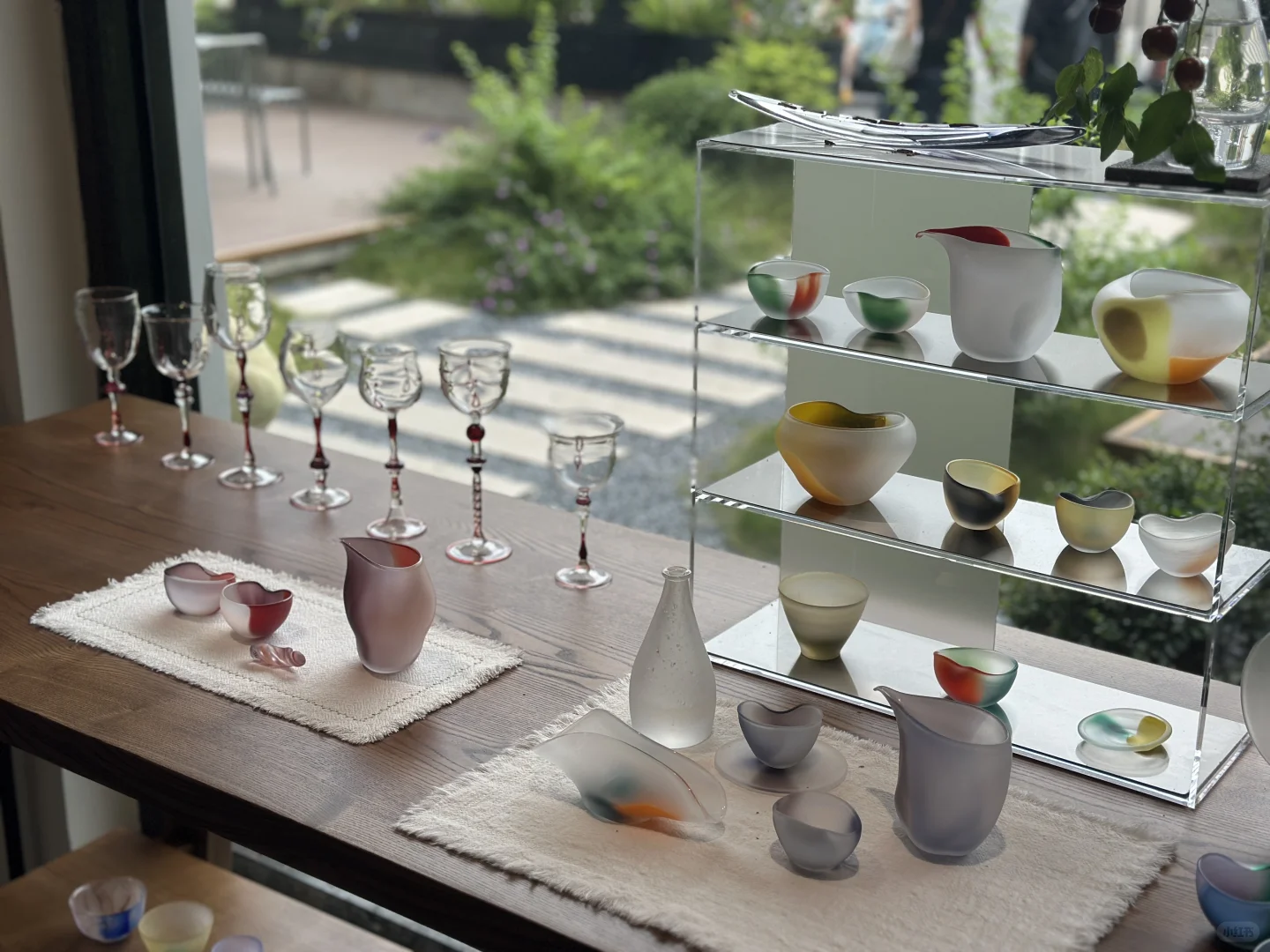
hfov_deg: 39.7
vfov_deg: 30.3
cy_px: 476
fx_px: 1761
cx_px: 635
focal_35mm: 48
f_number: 1.78
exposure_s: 1/1323
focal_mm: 6.86
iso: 80
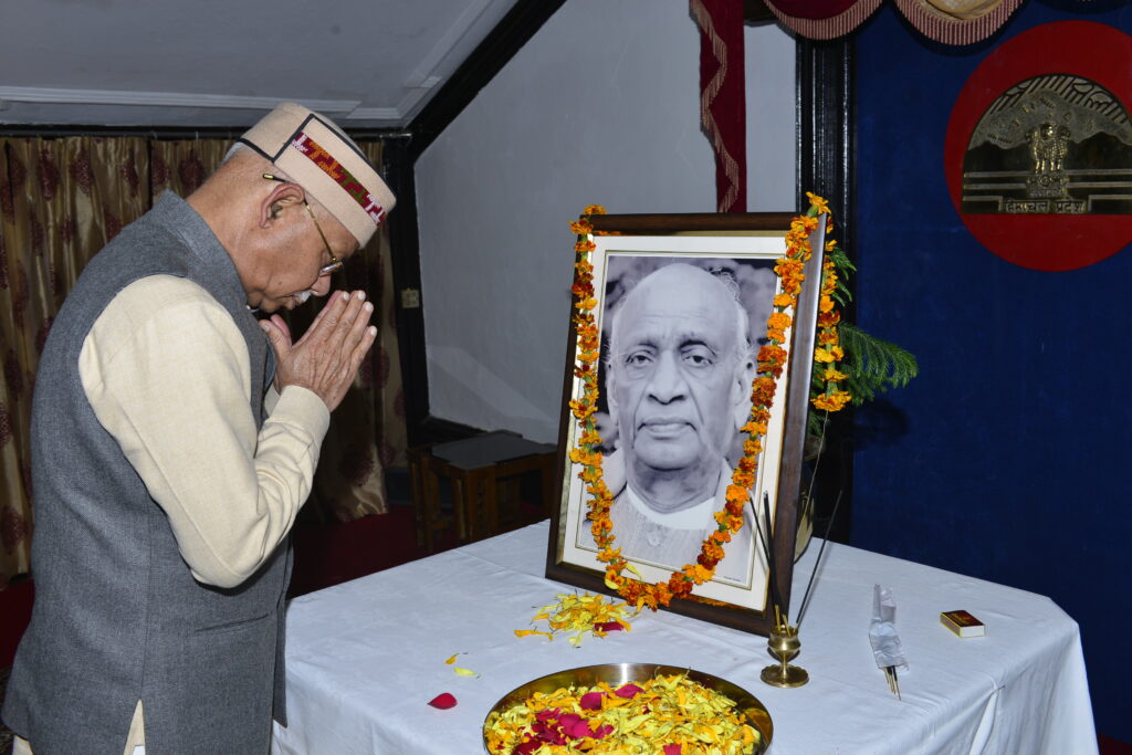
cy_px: 378
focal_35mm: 35
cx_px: 566
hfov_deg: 54.4
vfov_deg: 37.9
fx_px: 1101
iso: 500
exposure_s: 1/125
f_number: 8
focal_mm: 35
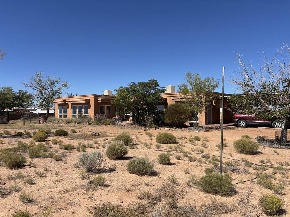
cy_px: 108
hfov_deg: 67.3
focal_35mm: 26
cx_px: 145
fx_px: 218
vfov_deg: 53.1
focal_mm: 5.96
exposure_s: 1/4082
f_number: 1.6
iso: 50
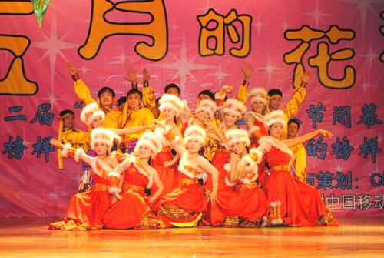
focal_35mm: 69
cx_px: 192
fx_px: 737
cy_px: 129
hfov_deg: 29.2
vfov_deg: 19.8
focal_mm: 46
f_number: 5.3
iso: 400
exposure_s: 1/60
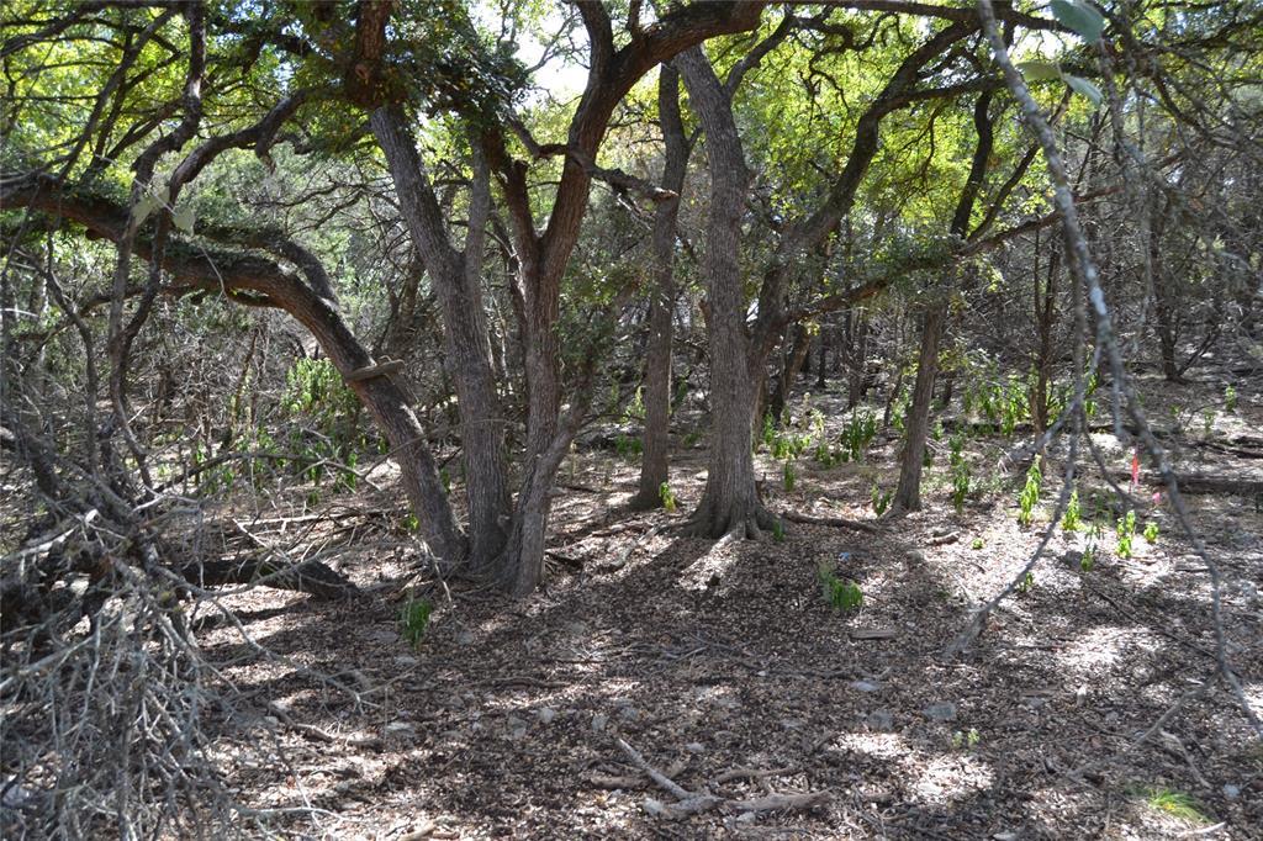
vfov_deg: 45.6
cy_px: 420
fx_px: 999
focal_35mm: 28
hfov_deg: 64.6
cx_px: 632
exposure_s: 1/125
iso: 200
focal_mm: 19
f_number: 5.6
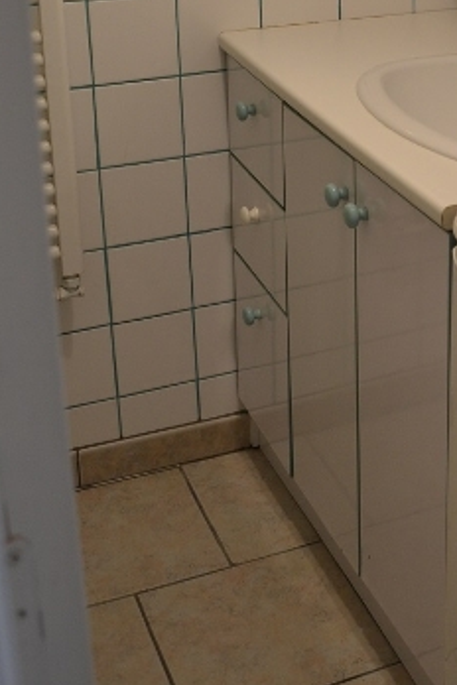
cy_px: 83
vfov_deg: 31.1
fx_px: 1180
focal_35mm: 62
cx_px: 491
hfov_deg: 20.9
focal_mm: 18
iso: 400
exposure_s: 1/50
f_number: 3.5
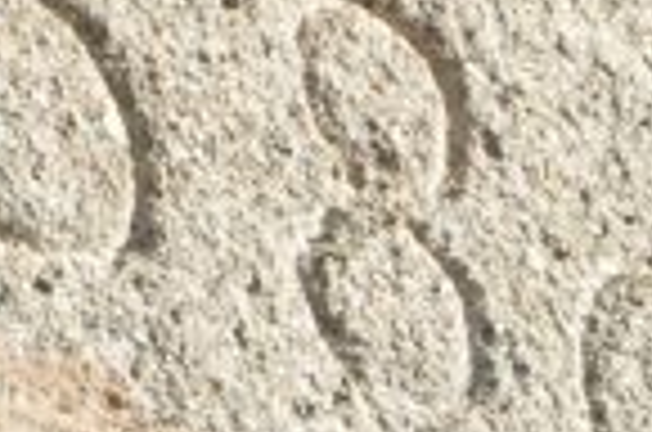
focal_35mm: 1005
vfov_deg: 1.4
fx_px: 18153
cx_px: -639
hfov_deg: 2.1
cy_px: 328
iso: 1600
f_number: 20
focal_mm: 95
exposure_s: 1/200
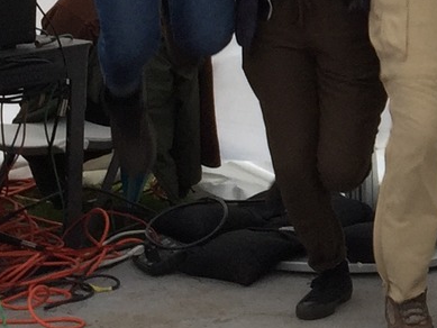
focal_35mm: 149
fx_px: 1882
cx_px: 764
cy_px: -81
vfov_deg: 9.8
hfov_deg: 12.2
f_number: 2.2
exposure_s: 1/180
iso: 32
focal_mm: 4.15
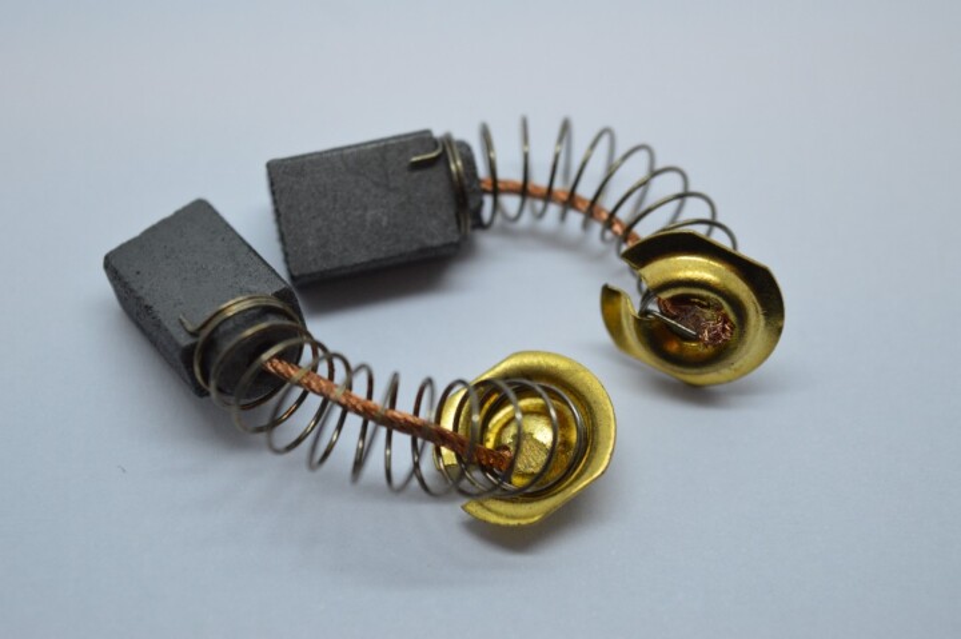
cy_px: 320
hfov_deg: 28.1
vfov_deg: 18.9
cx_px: 480
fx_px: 1921
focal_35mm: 72
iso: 400
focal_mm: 48
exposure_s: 1/100
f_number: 5.3
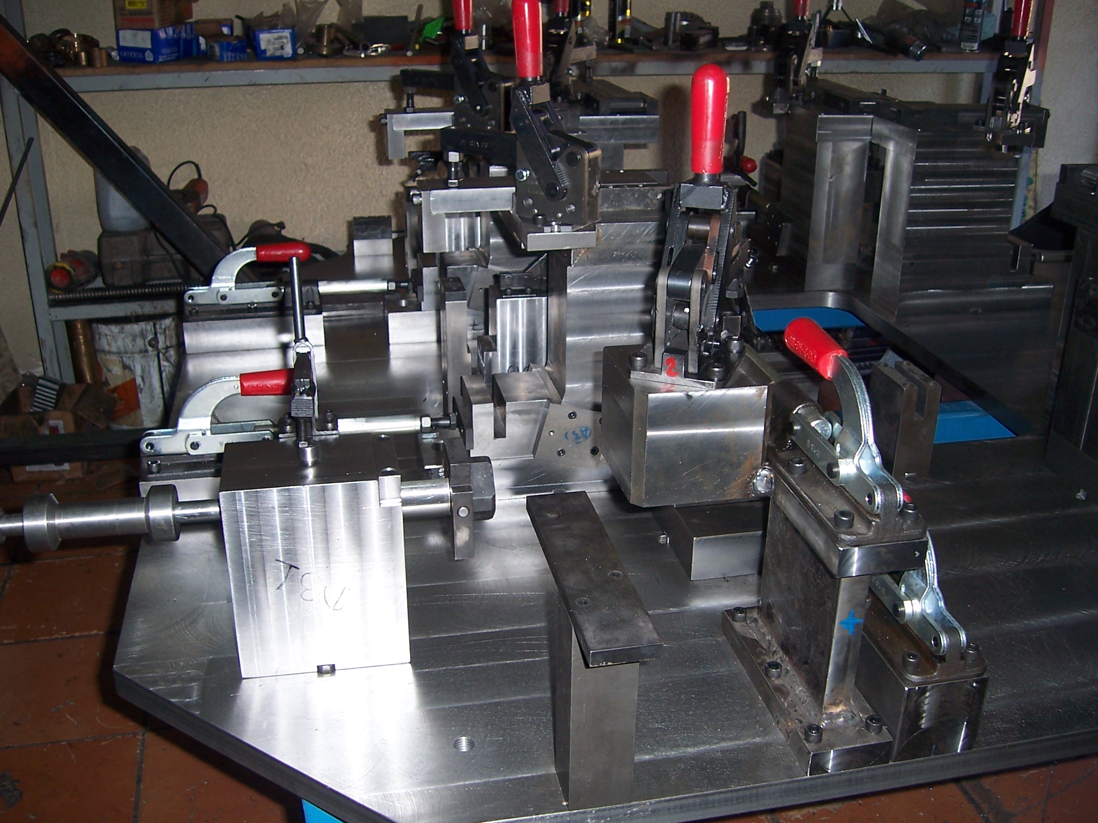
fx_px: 1142
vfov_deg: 39.7
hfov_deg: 51.4
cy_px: 412
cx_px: 549
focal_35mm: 36
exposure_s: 1/60
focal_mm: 6
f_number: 3
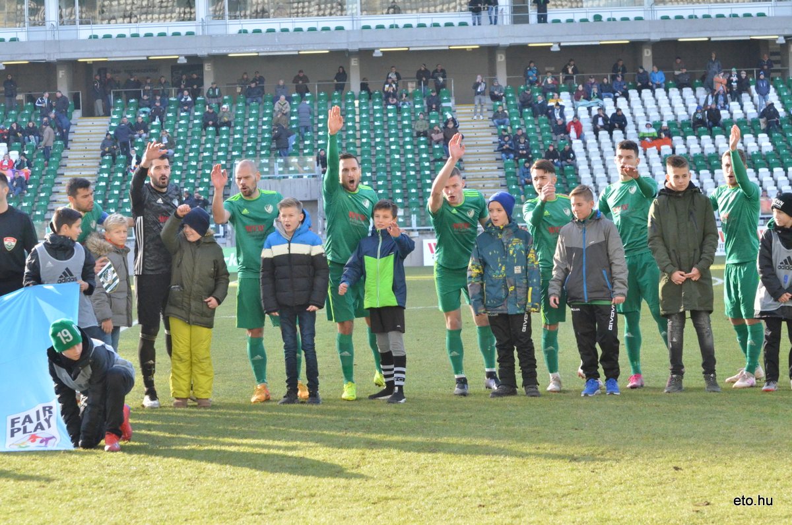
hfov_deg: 19.5
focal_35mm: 105
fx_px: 2305
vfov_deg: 13.0
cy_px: 262
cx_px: 396
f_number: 9
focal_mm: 70
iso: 3200
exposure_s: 1/1250
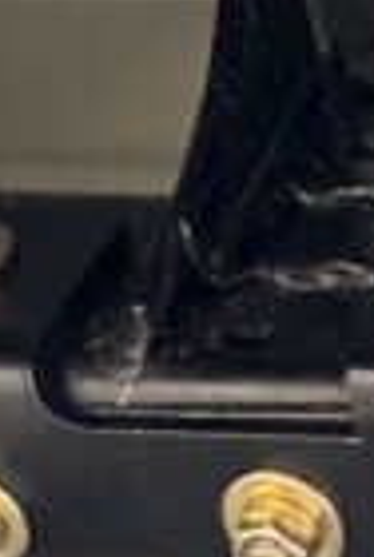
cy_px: 943
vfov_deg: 19.5
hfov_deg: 15.0
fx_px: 1287
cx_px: 609
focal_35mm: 83
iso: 320
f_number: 2.2
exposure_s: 1/83
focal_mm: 2.22
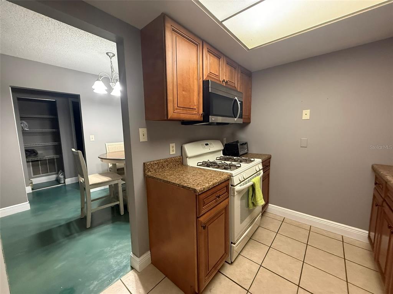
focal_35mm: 14
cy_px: 147
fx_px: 159
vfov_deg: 85.7
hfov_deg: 102.1
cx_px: 196
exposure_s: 1/60
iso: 640
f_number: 2.2
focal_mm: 2.22
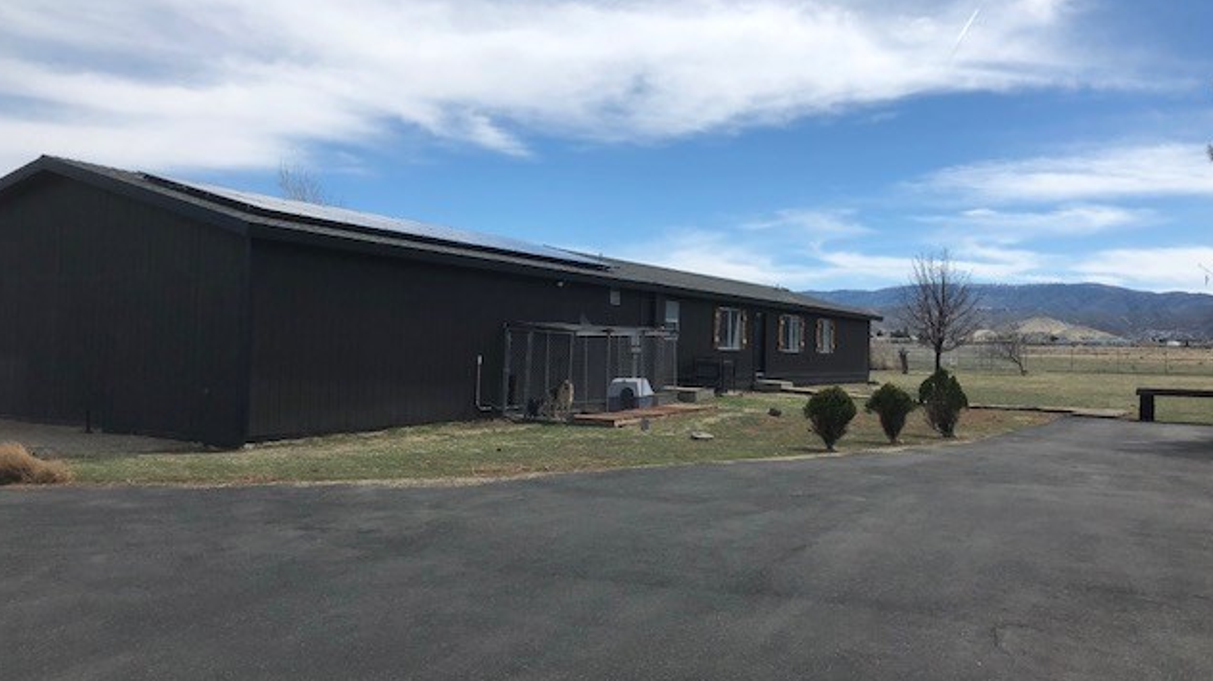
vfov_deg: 36.6
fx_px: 1029
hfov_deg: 61.0
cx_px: 605
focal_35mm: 32
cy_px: 318
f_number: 1.8
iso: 20
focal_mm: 3.99
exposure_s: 1/3205
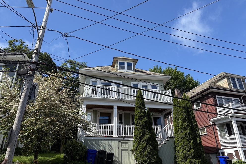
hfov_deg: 65.5
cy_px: 76
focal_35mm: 28
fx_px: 191
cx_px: 127
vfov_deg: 46.3
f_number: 1.6
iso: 50
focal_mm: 5.96
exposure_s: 1/2865
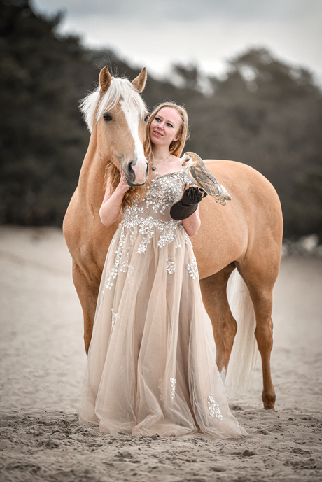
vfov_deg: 10.8
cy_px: 241
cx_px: 161
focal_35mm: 190
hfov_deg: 7.2
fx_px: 2546
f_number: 2.8
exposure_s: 1/640
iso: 200
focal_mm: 190
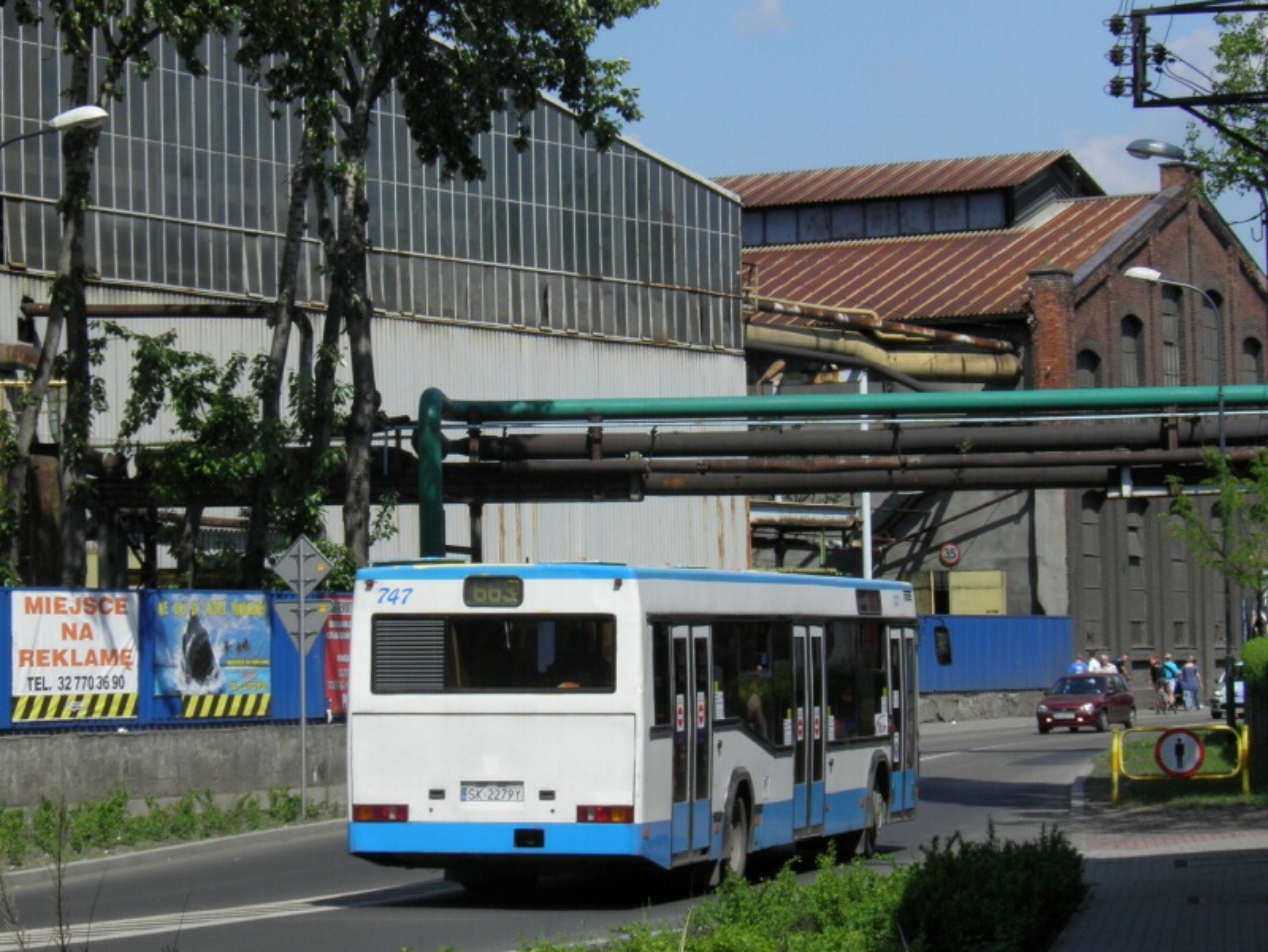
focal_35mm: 84
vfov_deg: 17.6
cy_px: 476
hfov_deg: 23.3
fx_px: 3079
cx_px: 634
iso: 50
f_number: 5.6
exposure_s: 1/400
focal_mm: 15.2
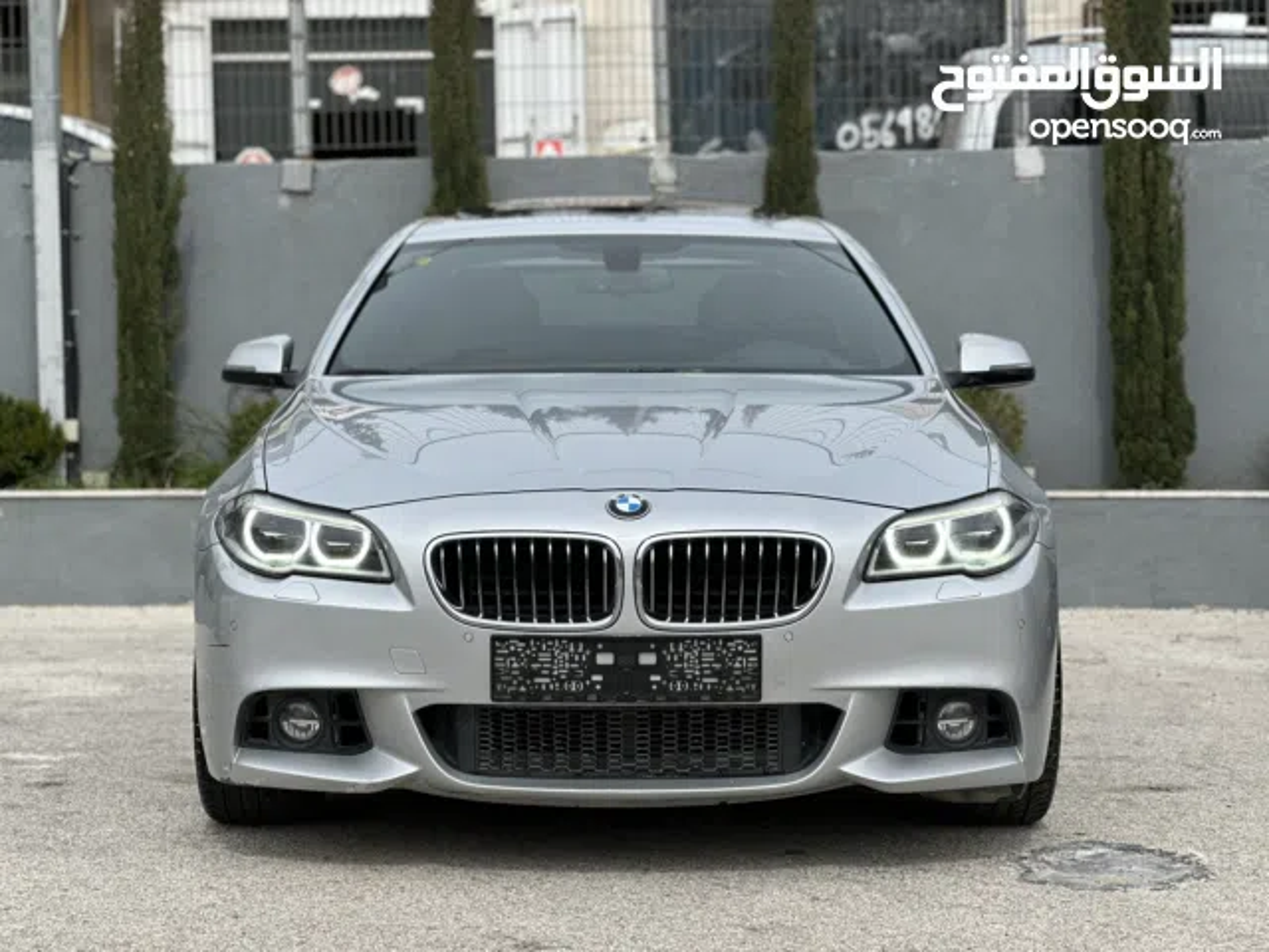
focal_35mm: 77
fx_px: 2823
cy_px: 476
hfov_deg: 25.3
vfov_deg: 19.1
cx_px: 634
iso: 32
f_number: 2.8
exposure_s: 1/717
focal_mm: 9
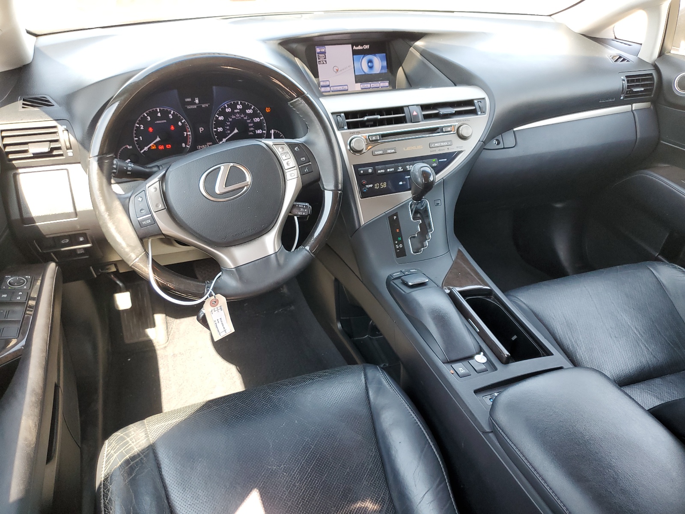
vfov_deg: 53.1
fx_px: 515
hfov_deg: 67.3
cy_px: 257
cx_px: 342
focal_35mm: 26
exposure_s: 1/120
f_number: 1.5
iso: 66
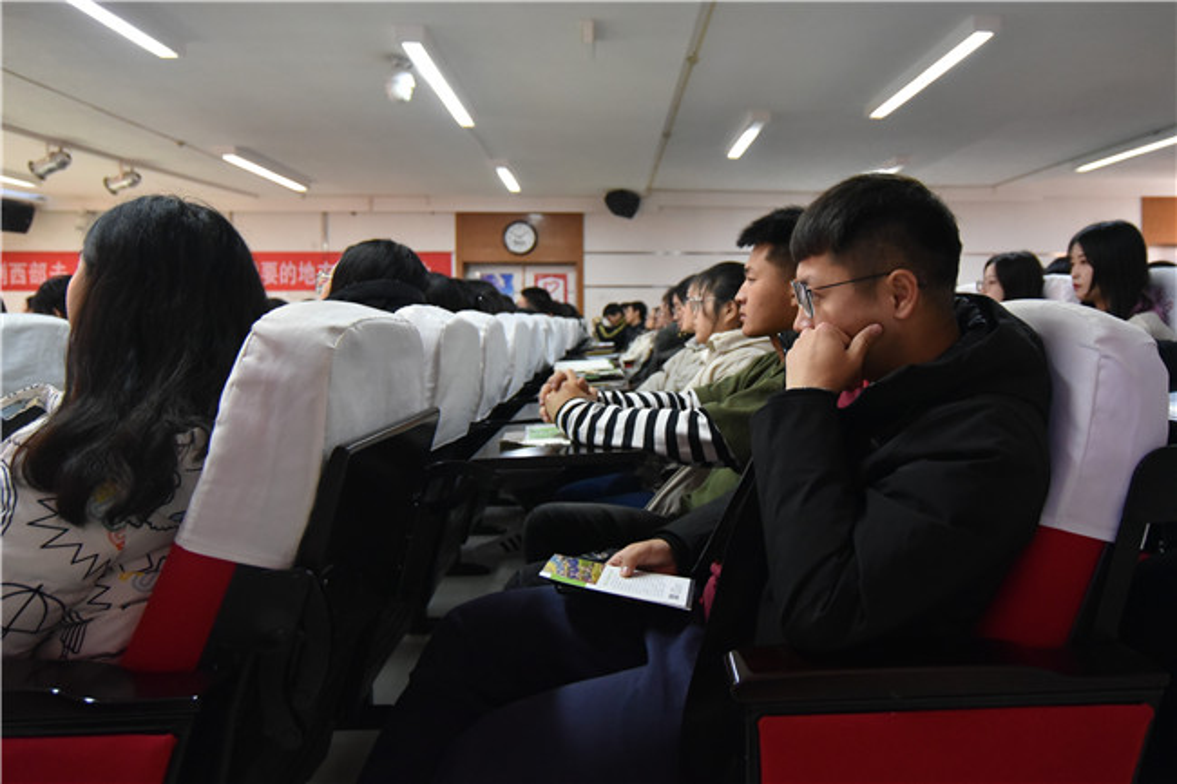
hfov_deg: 78.6
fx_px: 719
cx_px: 588
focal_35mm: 22
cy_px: 392
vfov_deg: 57.2
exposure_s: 1/60
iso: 3200
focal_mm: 22
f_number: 3.8
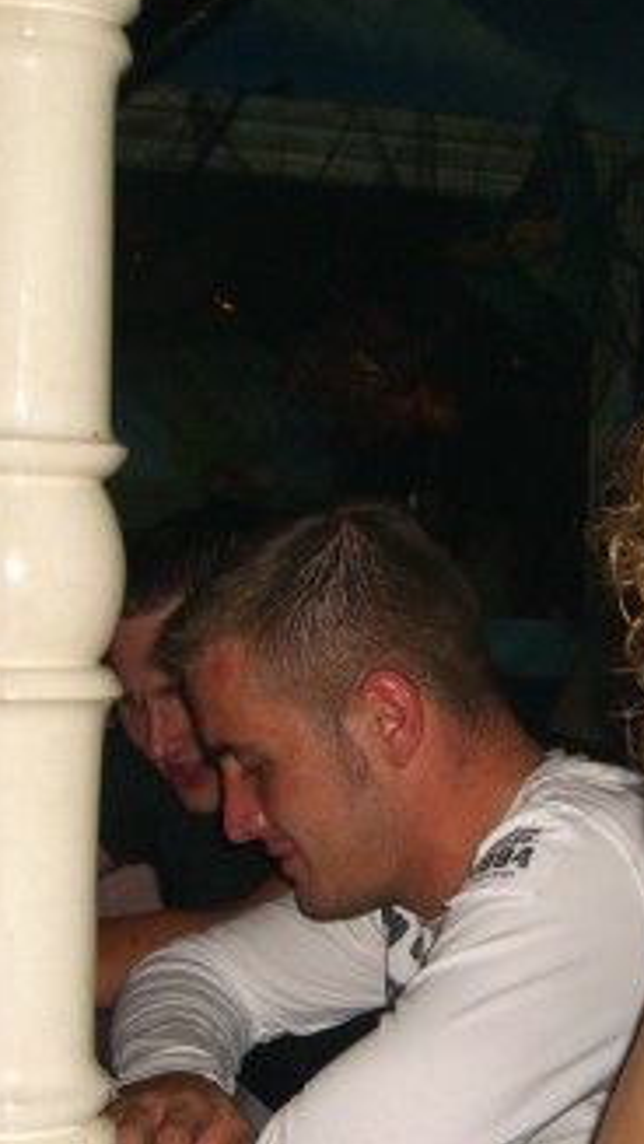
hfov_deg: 15.4
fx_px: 2307
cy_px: 731
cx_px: 728
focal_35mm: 76
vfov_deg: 27.7
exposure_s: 1/60
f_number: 2.8
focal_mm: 7.9
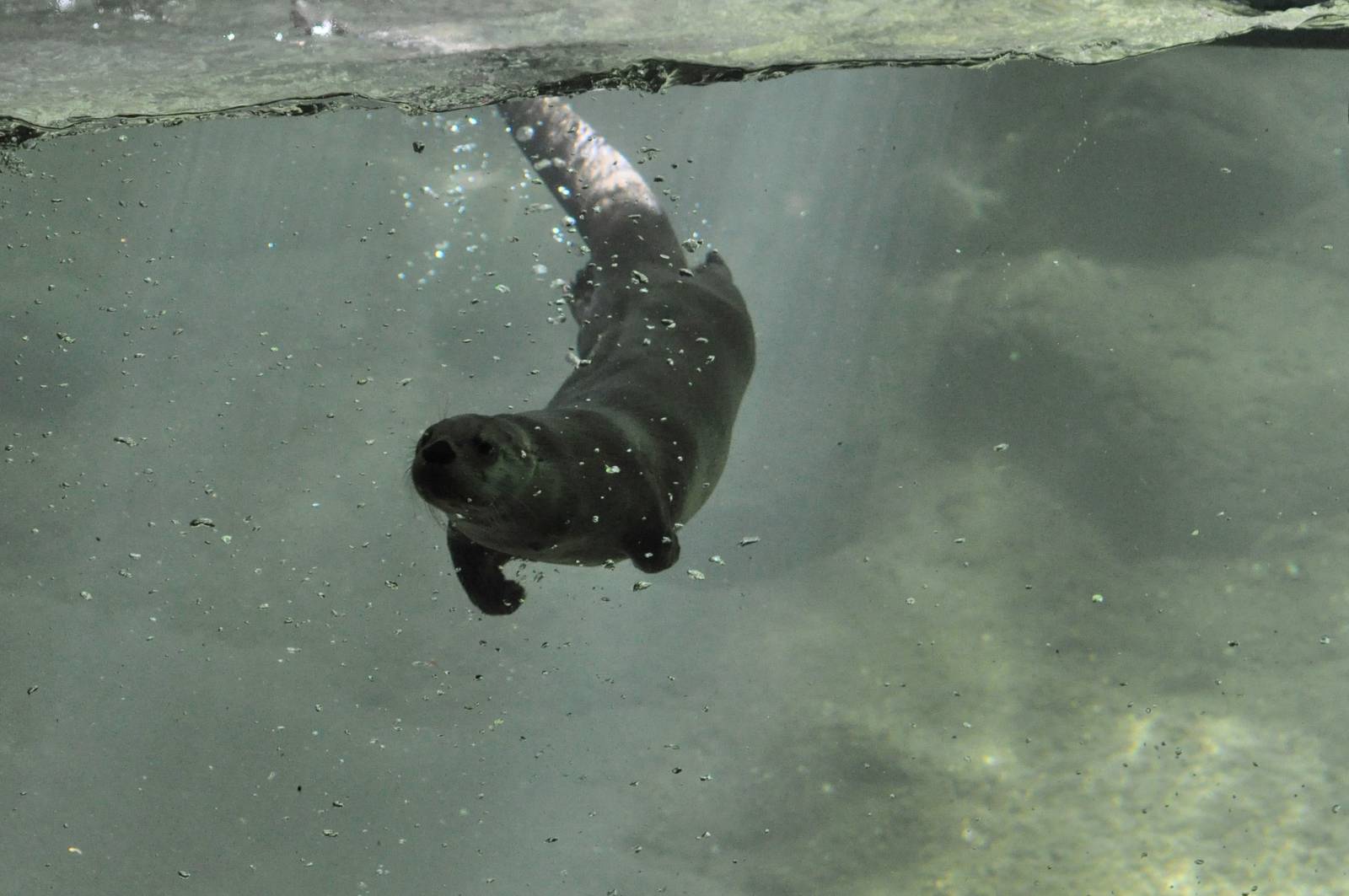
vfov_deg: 9.1
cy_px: 448
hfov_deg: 13.7
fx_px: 5614
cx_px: 674
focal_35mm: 150
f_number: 4
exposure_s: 1/400
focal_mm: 100
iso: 1600
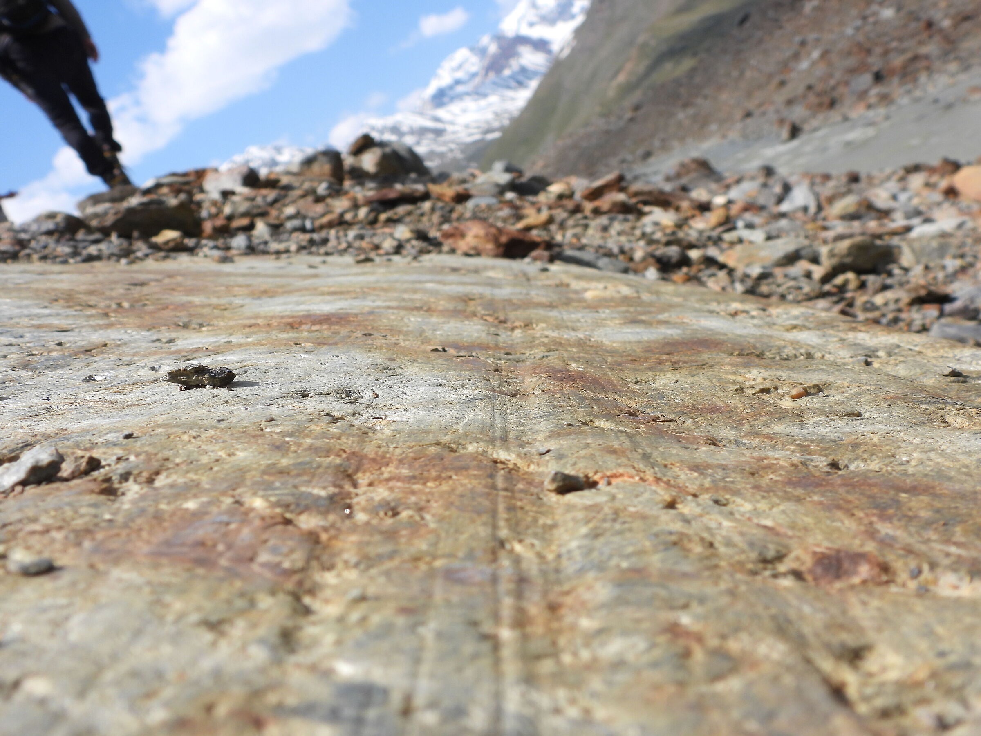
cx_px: 490
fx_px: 992
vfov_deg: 40.7
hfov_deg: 52.6
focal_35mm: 35
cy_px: 368
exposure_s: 1/1600
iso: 100
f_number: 3.5
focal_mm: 6.2
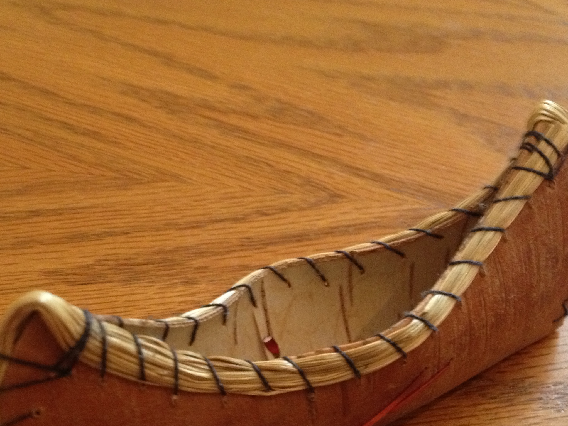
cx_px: 285
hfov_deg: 34.3
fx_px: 919
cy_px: 321
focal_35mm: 56
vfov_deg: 25.8
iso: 400
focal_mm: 4.28
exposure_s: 1/20
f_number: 2.4
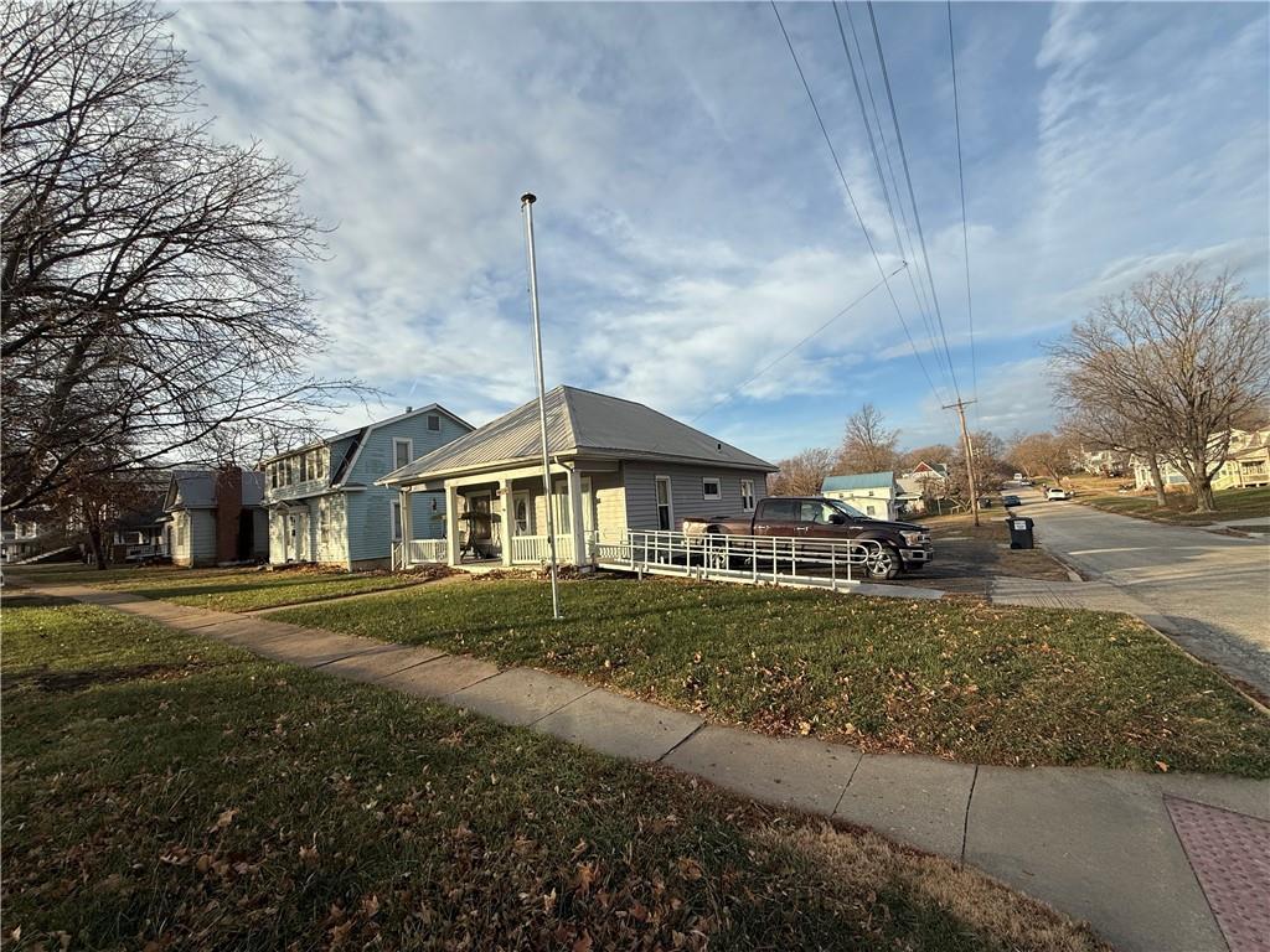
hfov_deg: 102.1
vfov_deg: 85.7
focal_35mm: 14
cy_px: 476
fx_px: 514
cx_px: 635
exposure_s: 1/1497
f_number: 2.2
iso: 50
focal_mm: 2.22
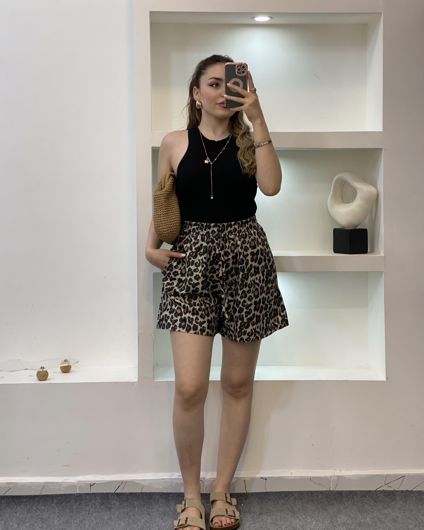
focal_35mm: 55
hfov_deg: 27.6
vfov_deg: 34.1
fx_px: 863
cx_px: 210
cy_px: 262
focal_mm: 6
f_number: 2
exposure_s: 1/100
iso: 80
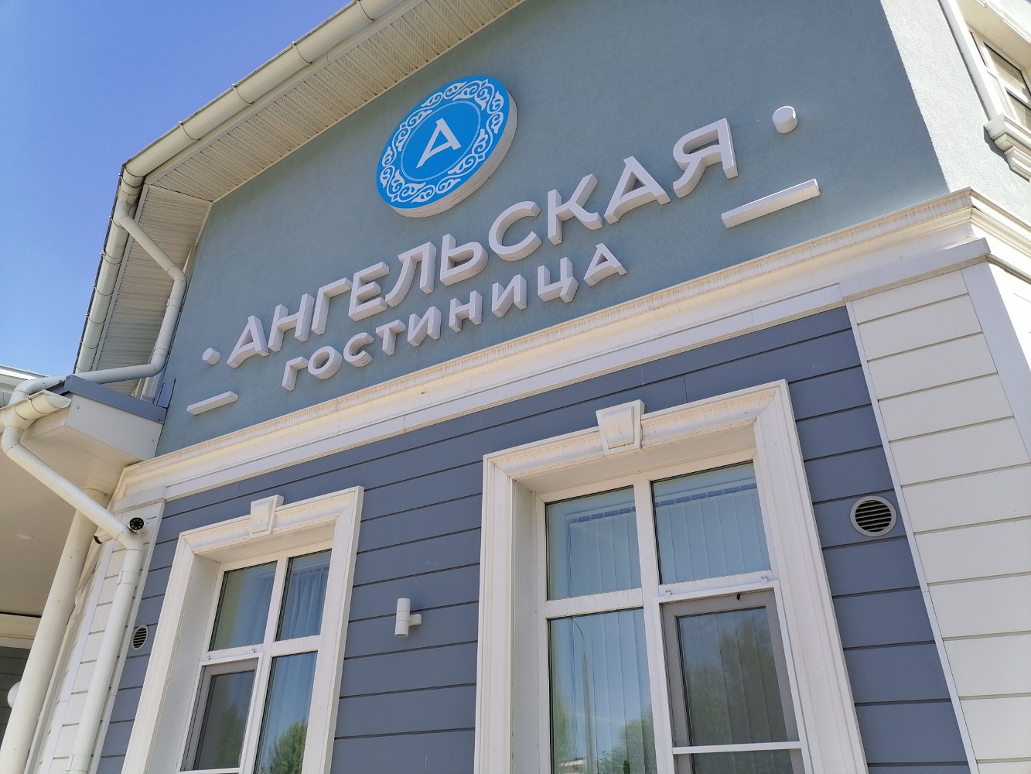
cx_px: 516
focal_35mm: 27
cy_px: 387
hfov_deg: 65.3
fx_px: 804
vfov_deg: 51.4
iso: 50
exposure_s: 1/588
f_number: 1.8
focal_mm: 5.3
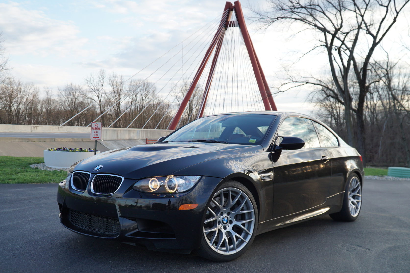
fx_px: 307
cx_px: 205
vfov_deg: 47.9
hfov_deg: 67.4
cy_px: 136
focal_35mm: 27
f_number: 4
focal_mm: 18
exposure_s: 1/200
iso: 100
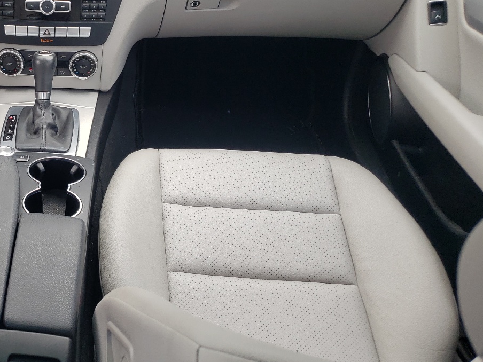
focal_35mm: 46
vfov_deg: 31.4
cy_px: 143
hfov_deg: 38.8
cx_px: 64
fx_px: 642
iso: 50
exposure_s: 1/303
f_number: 1.5
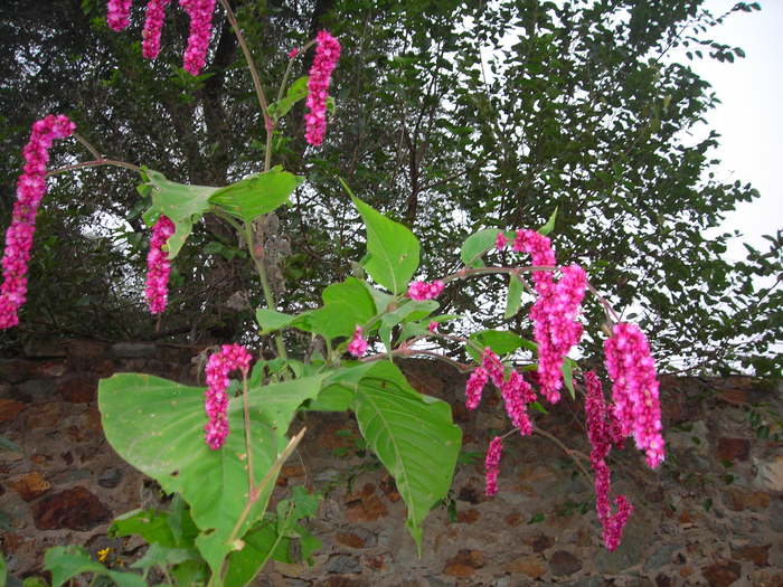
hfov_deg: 49.0
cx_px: 392
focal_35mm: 38
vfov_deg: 37.7
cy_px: 294
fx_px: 860
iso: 50
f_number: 3.2
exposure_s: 1/30
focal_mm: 6.3
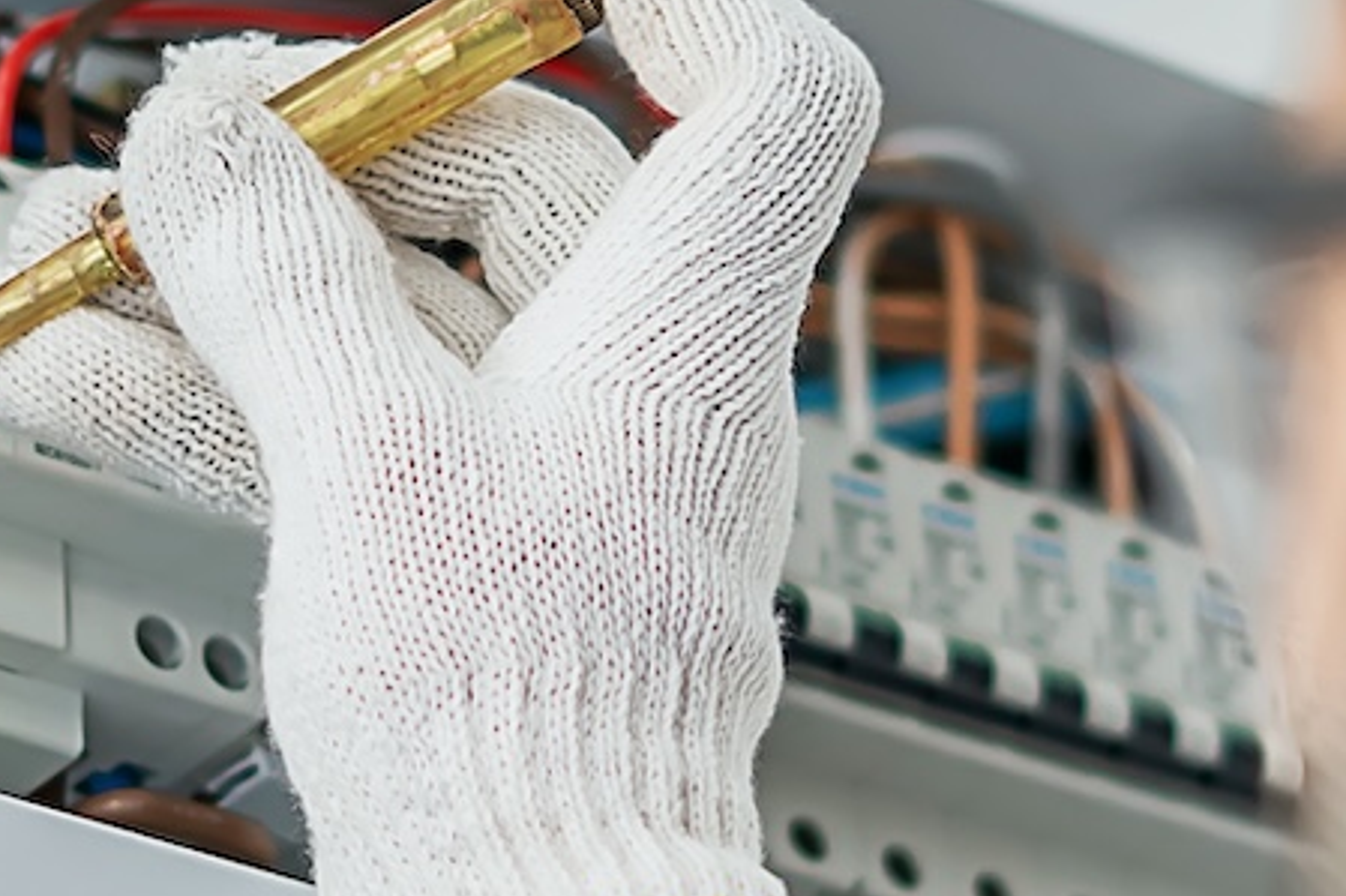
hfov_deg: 8.8
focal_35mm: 234
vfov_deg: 5.9
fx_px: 8745
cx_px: 713
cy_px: 496
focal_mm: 50
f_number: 1.8
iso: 400
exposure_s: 1/100
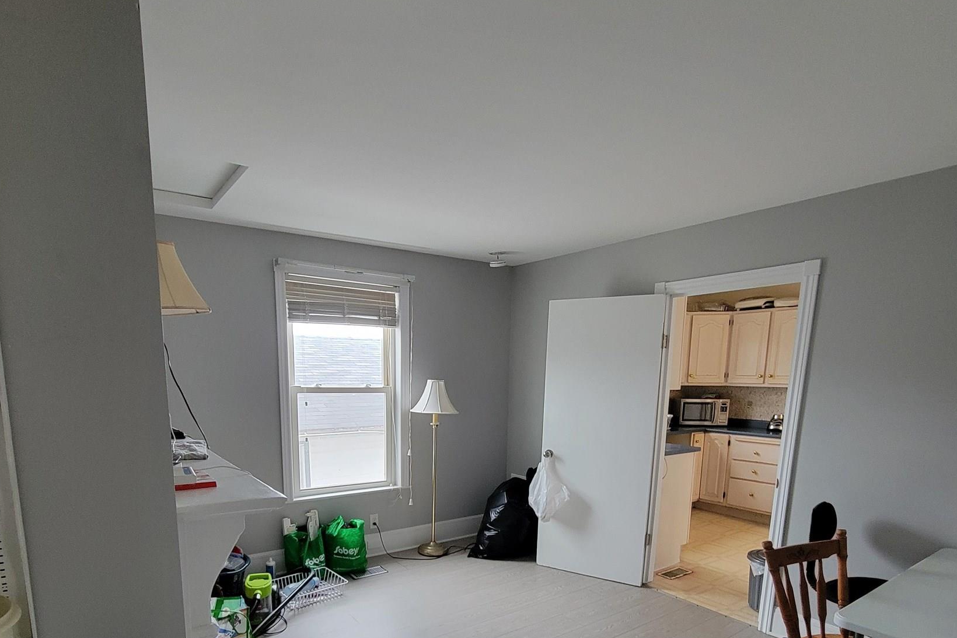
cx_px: 458
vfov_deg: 61.0
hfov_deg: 86.9
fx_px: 505
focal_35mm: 19
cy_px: 478
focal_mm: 2.2
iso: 400
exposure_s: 1/60
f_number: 2.2
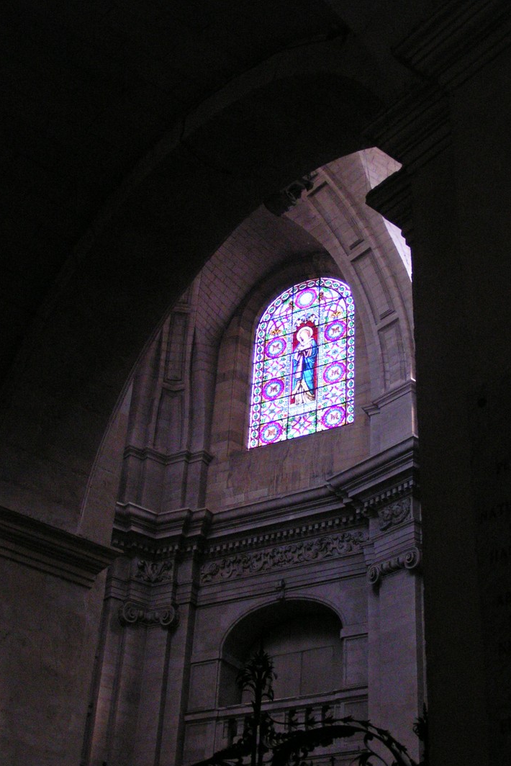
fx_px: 1043
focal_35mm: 49
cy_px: 383
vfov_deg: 40.3
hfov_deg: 27.5
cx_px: 285
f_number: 3.5
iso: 400
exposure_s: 1/80
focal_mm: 7.3
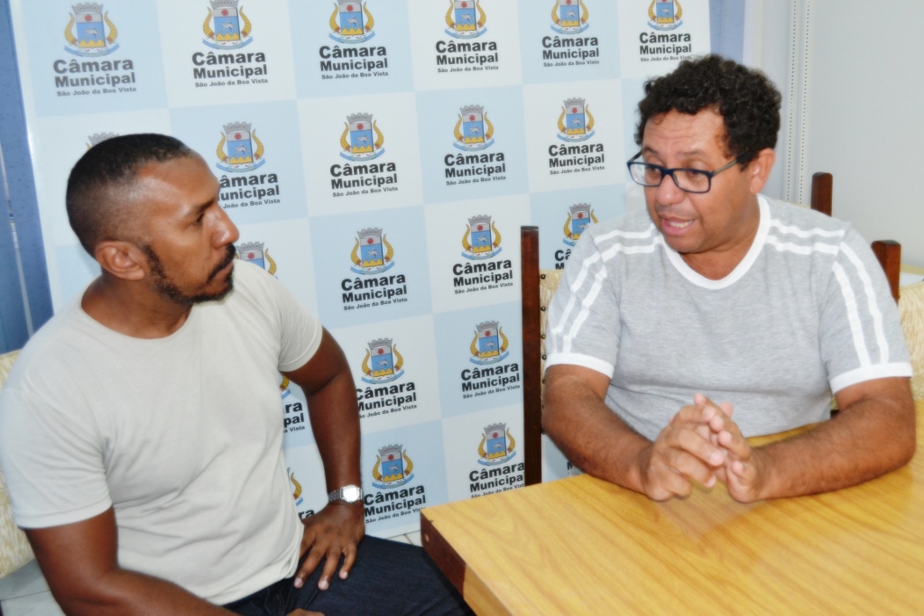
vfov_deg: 34.2
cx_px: 462
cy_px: 308
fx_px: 1001
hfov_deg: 49.5
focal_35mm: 39
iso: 1600
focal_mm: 26
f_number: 5.6
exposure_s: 1/160
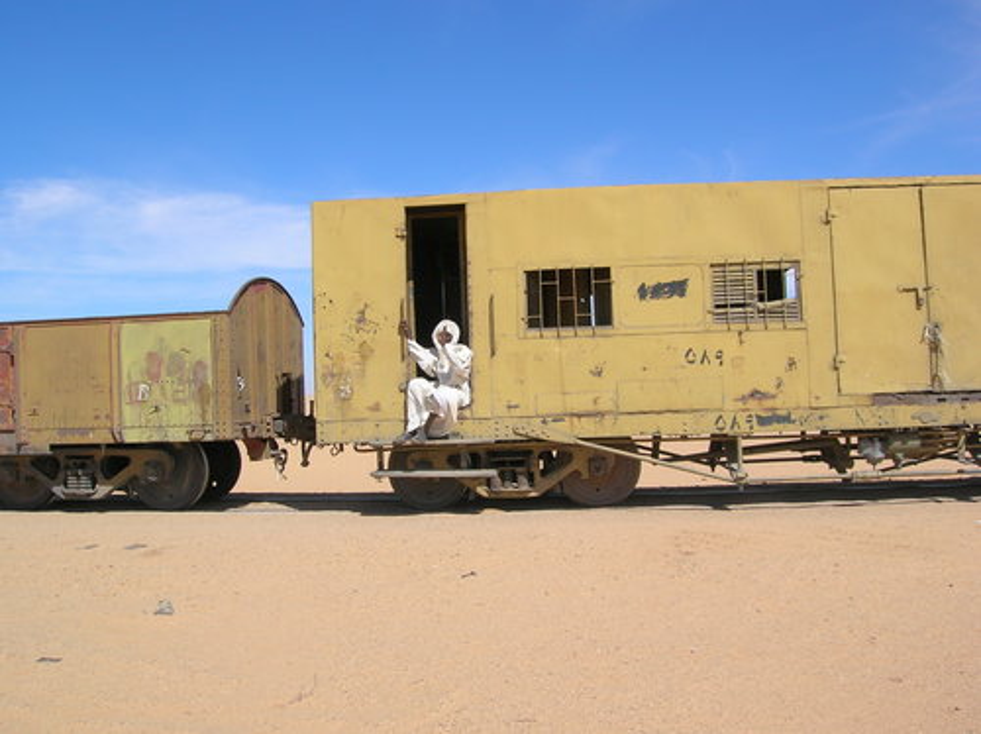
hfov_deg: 52.7
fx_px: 991
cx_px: 490
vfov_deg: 40.6
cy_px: 367
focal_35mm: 35
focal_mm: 5.8
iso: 50
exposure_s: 1/560
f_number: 4.9
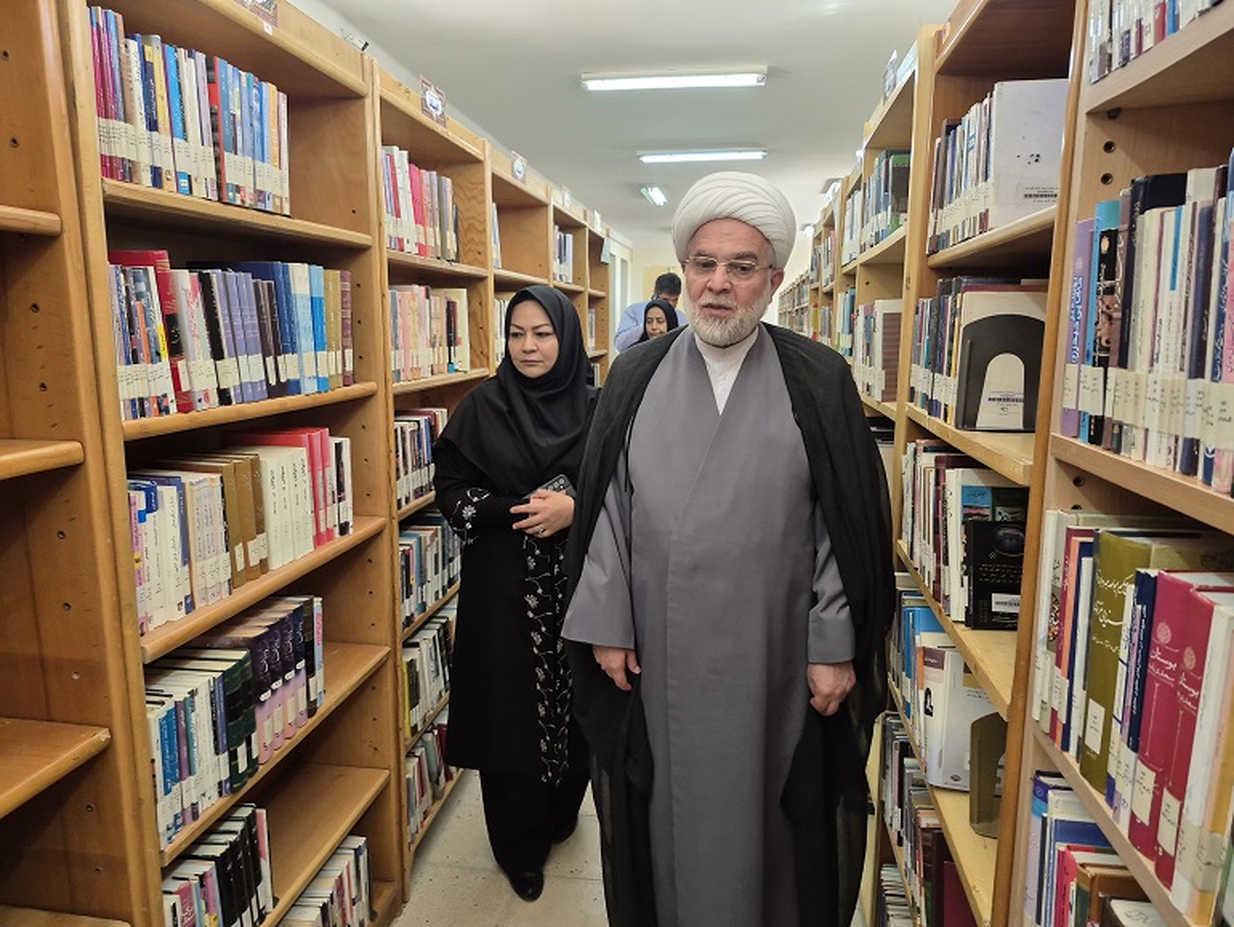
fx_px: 820
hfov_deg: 73.9
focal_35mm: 23
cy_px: 464
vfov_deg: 58.9
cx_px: 617
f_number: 1.8
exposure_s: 1/100
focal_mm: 5.4
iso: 200
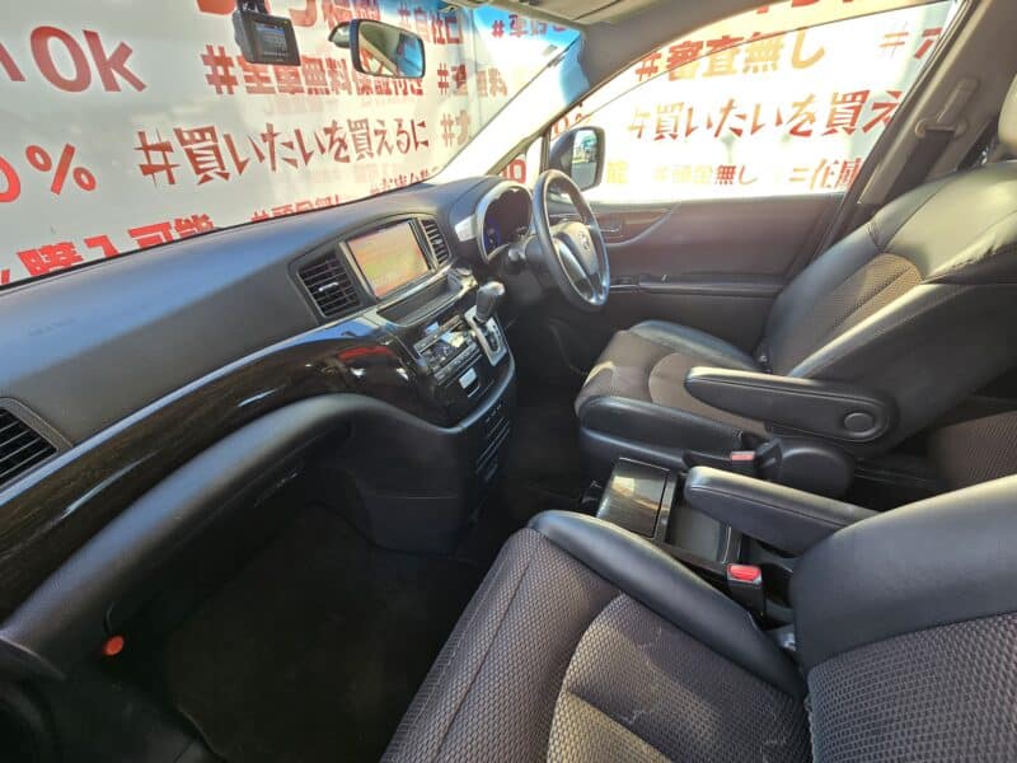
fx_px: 382
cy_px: 382
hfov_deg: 106.2
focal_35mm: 13
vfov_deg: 89.9
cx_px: 508
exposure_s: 1/50
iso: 80
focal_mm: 2.2
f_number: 2.2
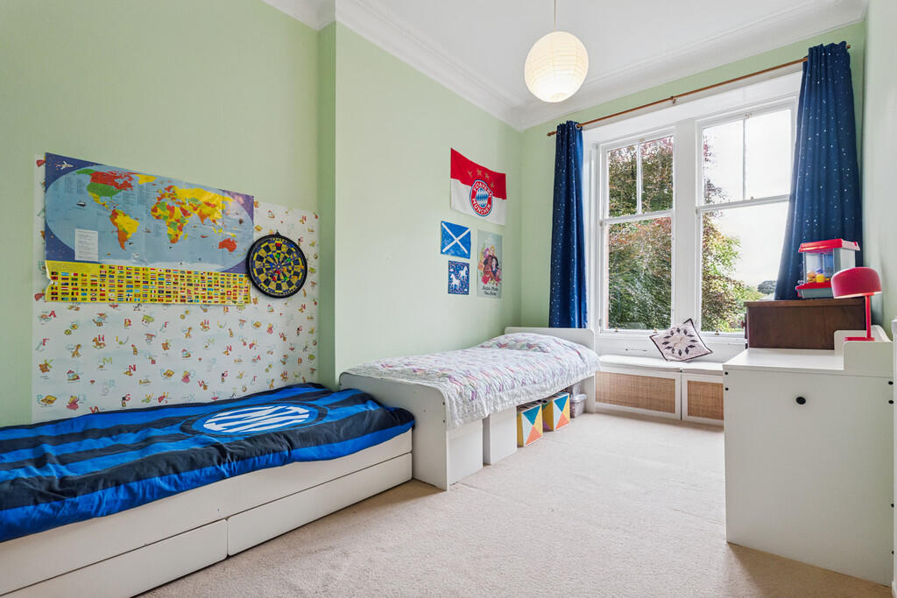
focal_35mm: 16
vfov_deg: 73.8
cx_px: 448
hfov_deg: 96.7
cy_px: 299
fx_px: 399
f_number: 8
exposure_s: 1/100
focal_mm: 16
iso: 3200
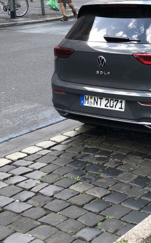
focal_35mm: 69
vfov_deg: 29.8
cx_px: 166
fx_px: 455
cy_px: 133
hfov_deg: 18.2
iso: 20
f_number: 1.8
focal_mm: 3.99
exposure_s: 1/201
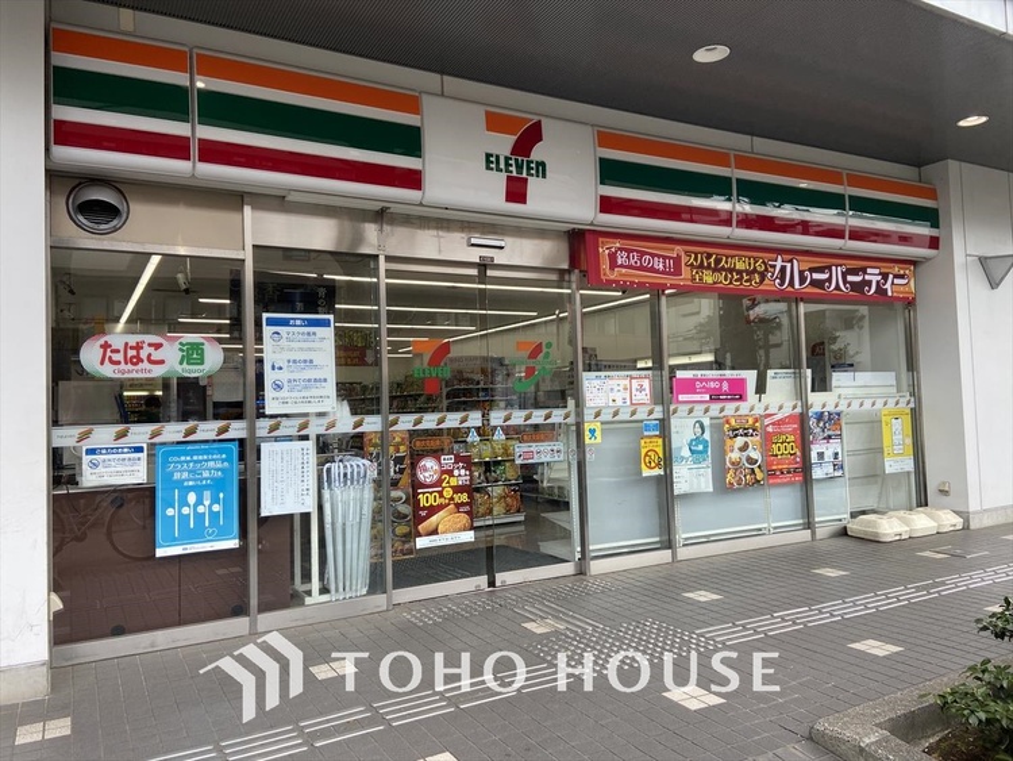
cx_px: 506
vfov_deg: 53.1
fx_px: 761
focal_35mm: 26
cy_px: 380
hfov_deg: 67.3
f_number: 1.8
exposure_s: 1/411
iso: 32
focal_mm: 4.25
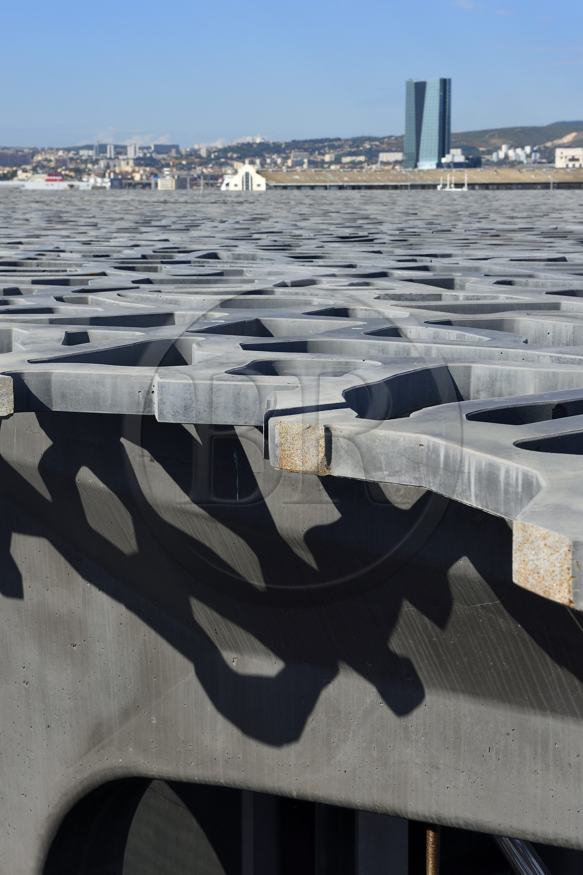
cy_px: 438
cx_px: 292
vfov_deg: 35.6
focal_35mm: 56
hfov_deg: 24.2
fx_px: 1360
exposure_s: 1/250
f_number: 13
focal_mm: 56
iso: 200
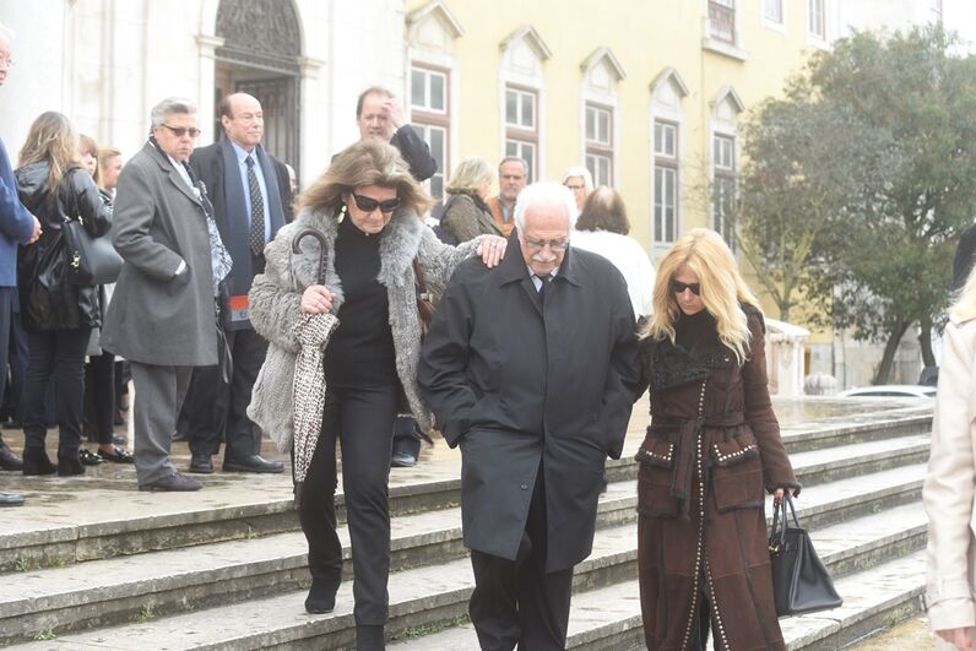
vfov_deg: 19.5
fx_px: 1898
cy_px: 326
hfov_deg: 28.8
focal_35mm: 70
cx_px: 488
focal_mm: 70
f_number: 5.6
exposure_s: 1/640
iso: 800
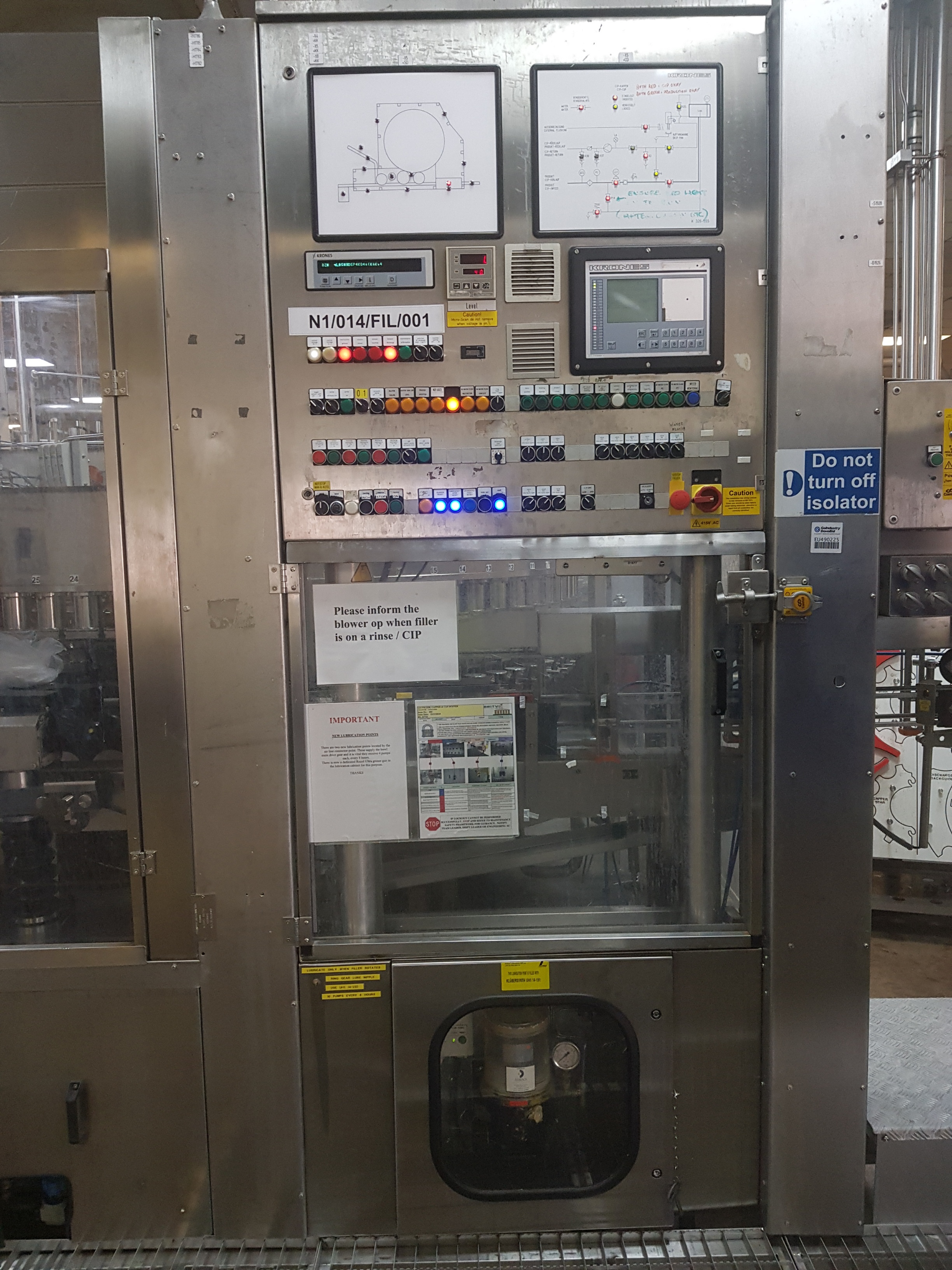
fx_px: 953
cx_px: 476
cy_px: 635
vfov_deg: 67.3
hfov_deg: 53.1
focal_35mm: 26
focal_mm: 4.3
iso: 200
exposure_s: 1/50
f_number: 1.7
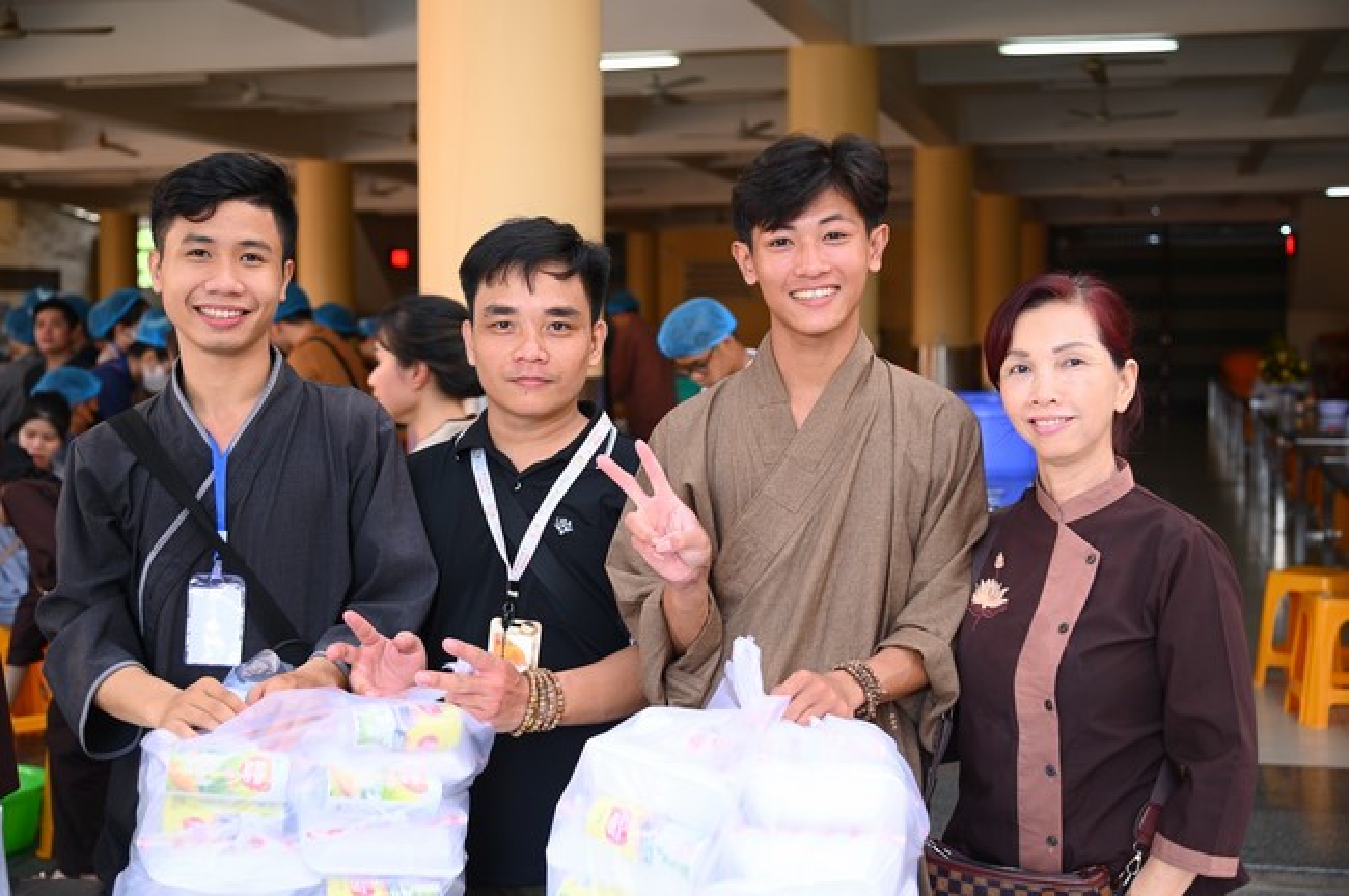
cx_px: 674
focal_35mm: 50
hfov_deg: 39.6
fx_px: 1872
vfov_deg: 26.9
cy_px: 448
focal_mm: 50
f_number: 4
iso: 500
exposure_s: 1/160
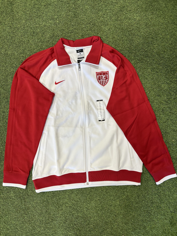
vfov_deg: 71.6
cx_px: 88
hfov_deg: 56.8
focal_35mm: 24
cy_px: 118
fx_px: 164
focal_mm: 6.86
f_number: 1.78
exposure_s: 1/121
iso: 80
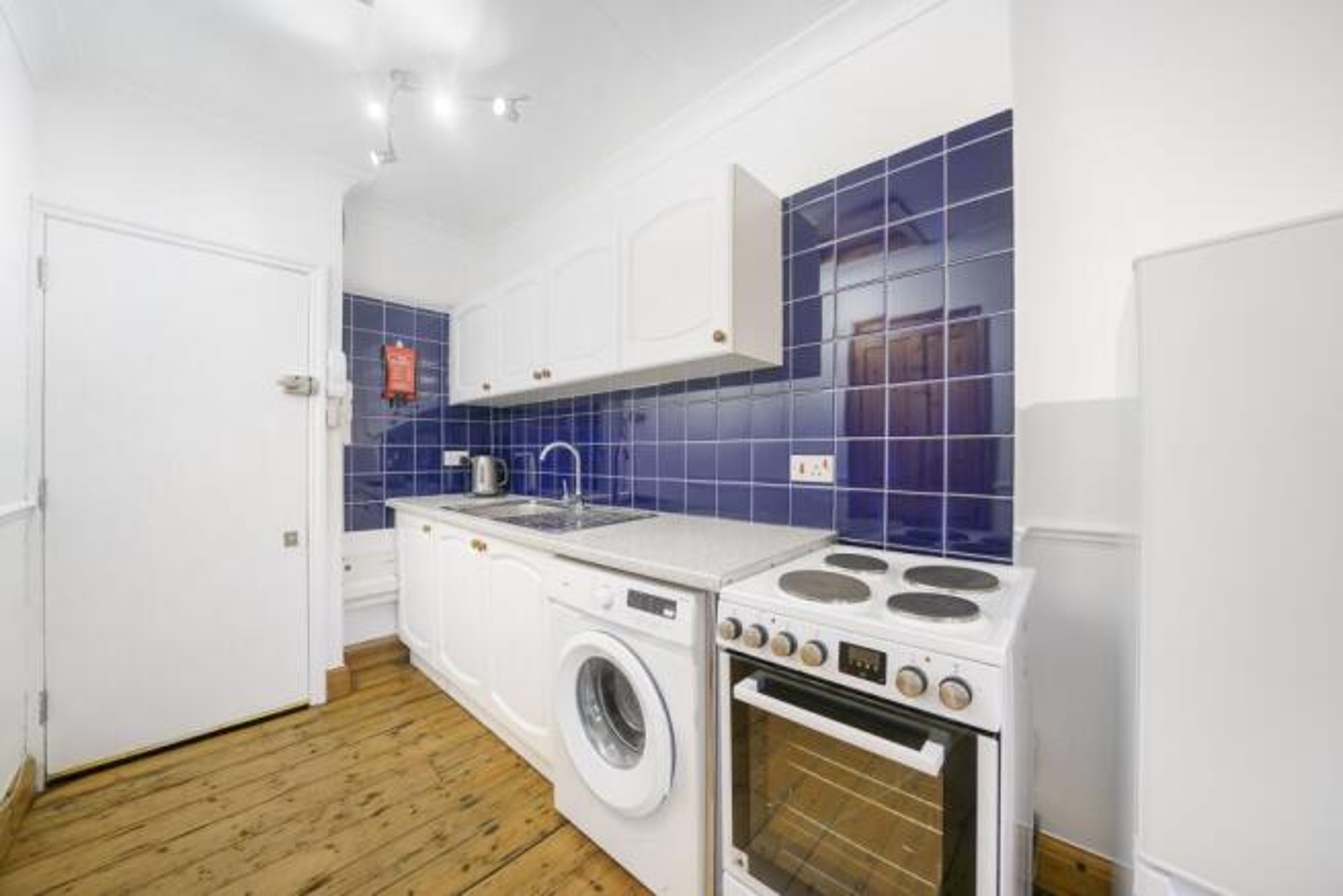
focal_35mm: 12
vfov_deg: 90.0
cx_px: 672
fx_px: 448
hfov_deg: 112.6
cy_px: 448
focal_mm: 12
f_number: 4
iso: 500
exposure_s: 1/200
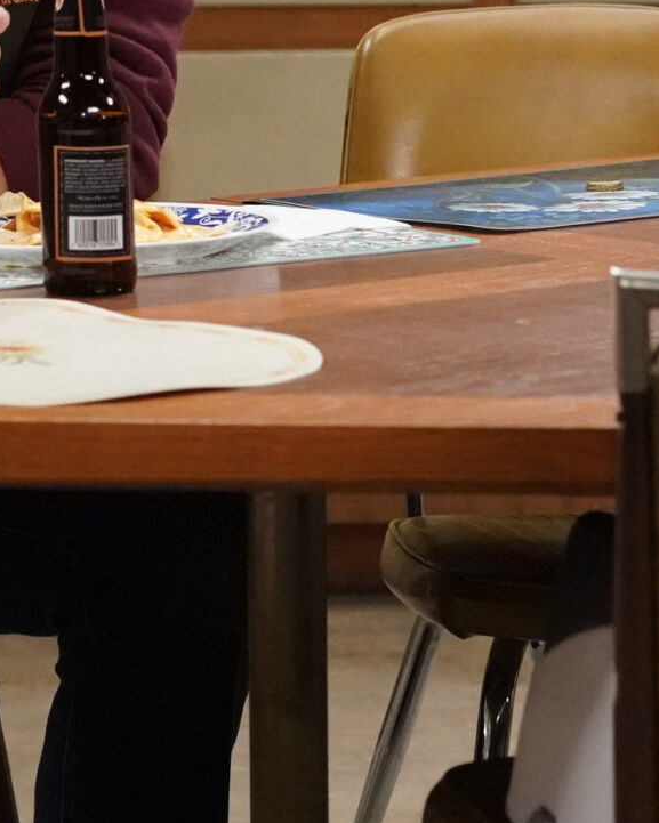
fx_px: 5119
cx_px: 596
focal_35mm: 210
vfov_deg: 9.2
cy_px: 222
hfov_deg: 7.3
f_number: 4
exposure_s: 1/125
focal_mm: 63
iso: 8000
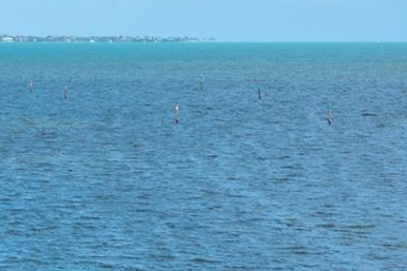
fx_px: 2249
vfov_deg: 6.9
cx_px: -257
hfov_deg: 9.9
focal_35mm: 199
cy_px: 31
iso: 320
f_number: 11
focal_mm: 48
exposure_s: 1/200
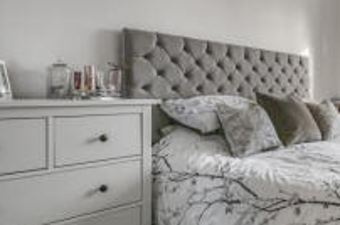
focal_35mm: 33
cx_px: 330
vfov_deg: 39.8
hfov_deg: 48.5
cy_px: 100
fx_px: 311
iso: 500
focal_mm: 14
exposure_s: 1/500
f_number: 7.1
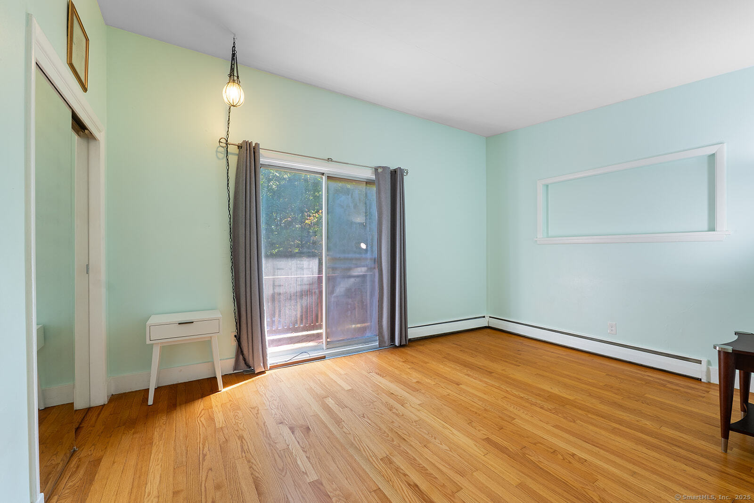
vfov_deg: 81.2
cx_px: 377
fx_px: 293
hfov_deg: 104.2
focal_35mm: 14
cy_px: 252
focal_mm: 14
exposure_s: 1
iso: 320
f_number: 10
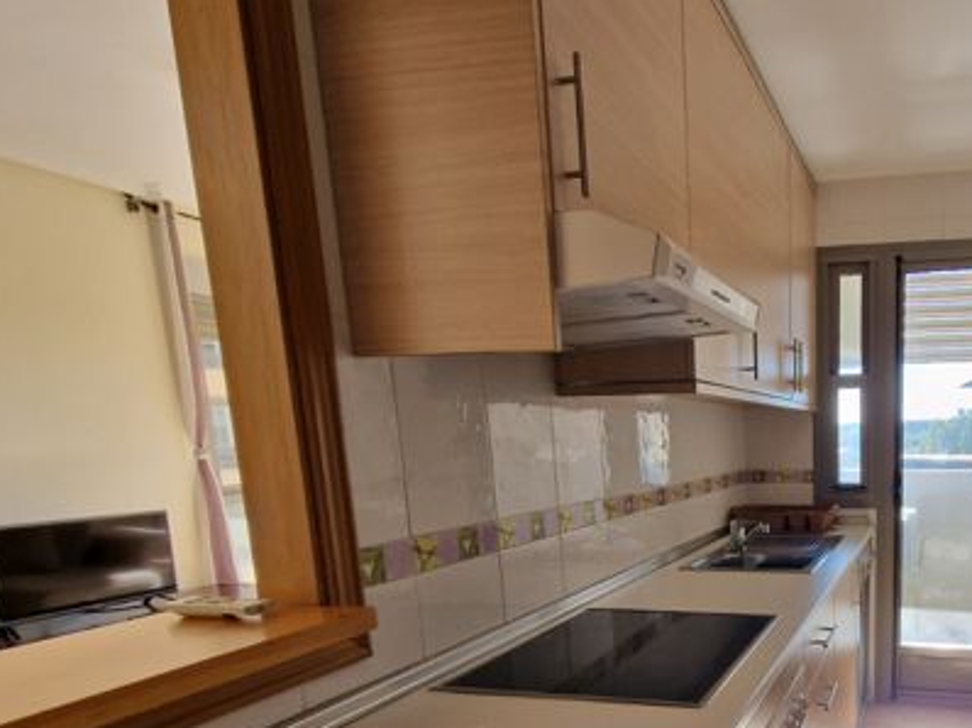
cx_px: 810
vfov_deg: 55.5
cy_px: 559
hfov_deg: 65.6
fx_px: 645
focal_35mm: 23
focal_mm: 2.2
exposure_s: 1/107
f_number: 2.2
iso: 50
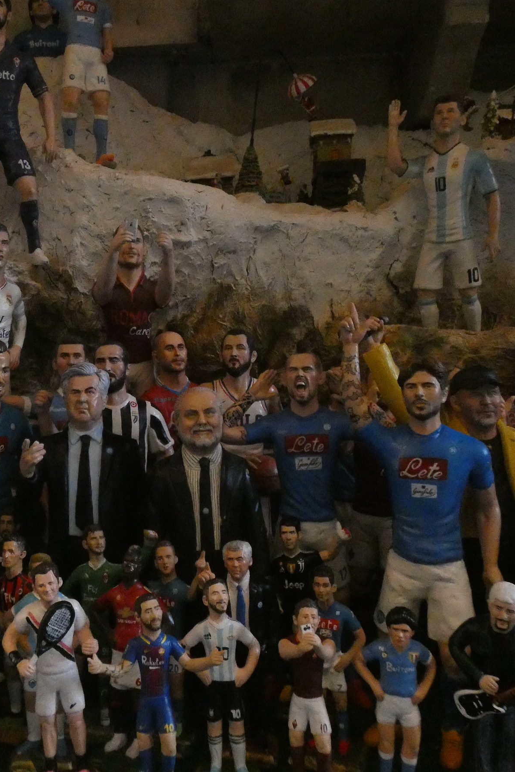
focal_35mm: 35
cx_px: 154
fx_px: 751
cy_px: 386
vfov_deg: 54.4
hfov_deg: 37.3
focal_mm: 4.4
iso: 1600
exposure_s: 1/80
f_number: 3
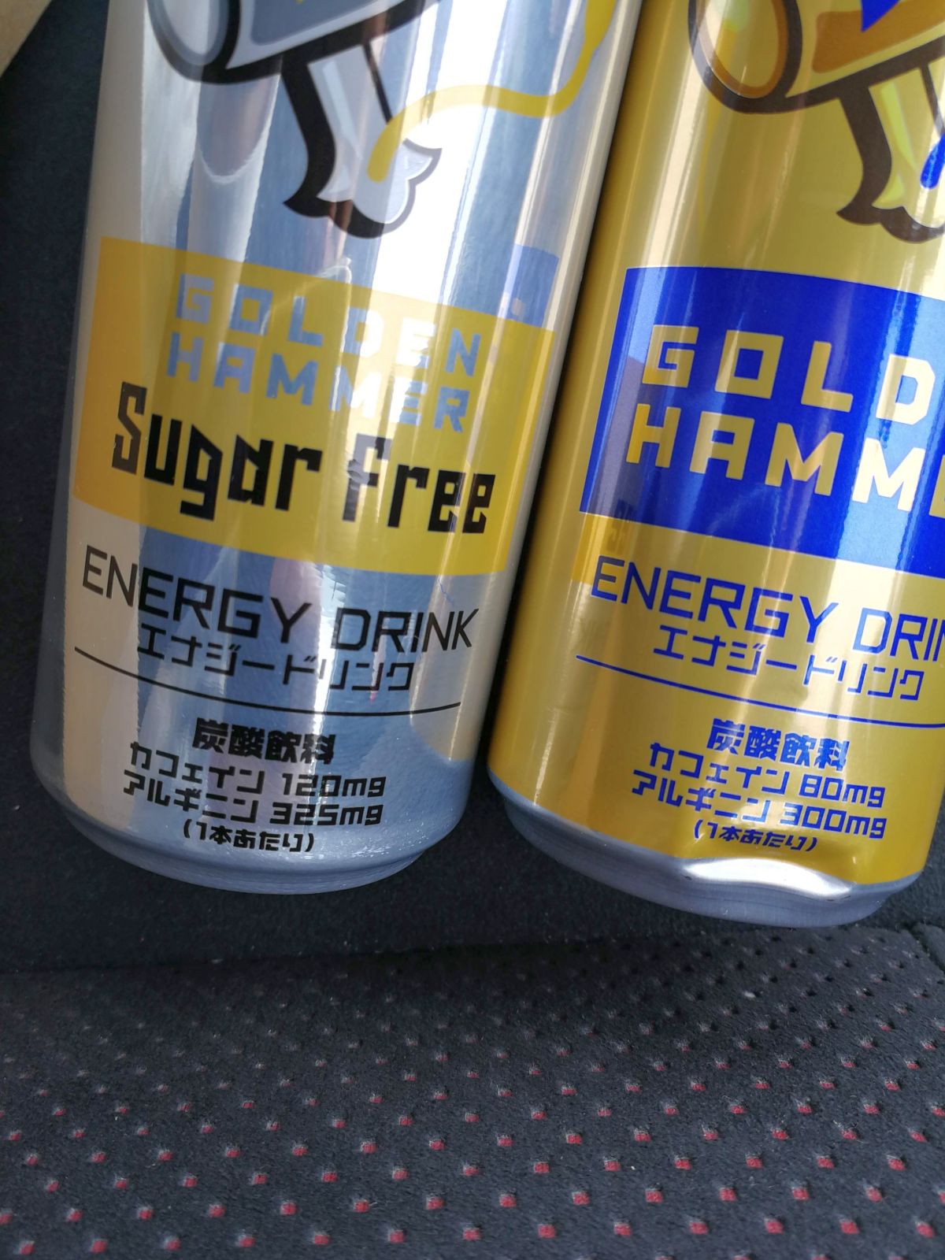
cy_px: 630
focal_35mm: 27
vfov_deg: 65.3
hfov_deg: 51.4
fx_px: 983
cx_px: 472
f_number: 2.2
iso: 64
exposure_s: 1/60
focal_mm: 3.95
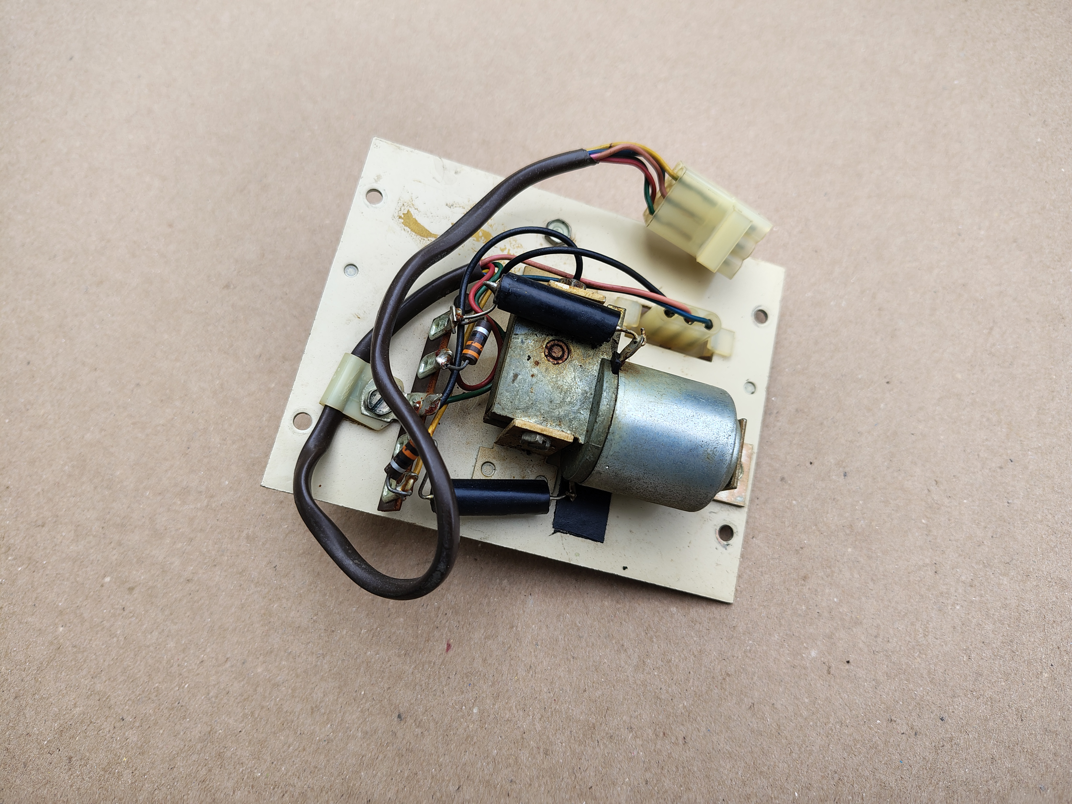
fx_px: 743
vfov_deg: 56.8
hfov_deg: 71.6
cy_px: 402
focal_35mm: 24
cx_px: 536
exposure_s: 1/561
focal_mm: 5.56
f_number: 1.8
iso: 100
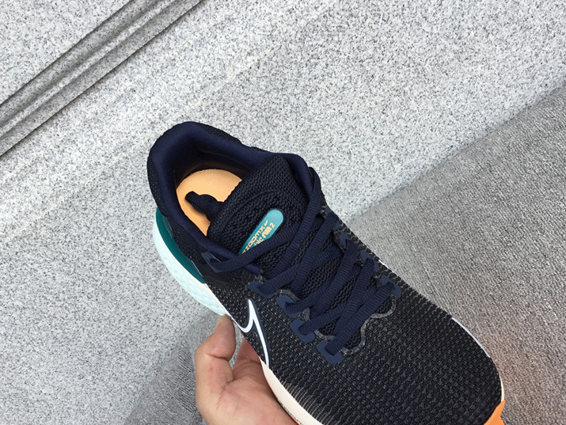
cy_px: 252
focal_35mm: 39
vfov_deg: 36.7
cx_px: 317
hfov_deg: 47.7
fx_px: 638
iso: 25
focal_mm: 3.3
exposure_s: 1/259
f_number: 2.4
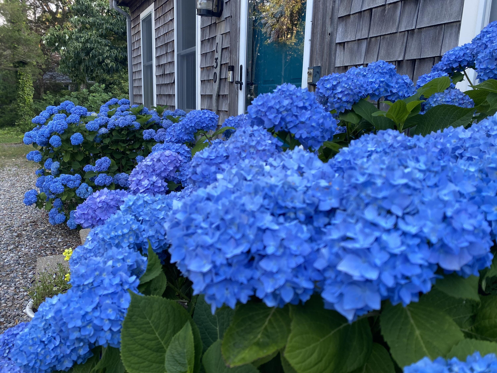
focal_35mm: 26
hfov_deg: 67.3
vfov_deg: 53.1
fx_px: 373
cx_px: 248
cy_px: 186
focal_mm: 4.25
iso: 64
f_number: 1.8
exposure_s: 1/121
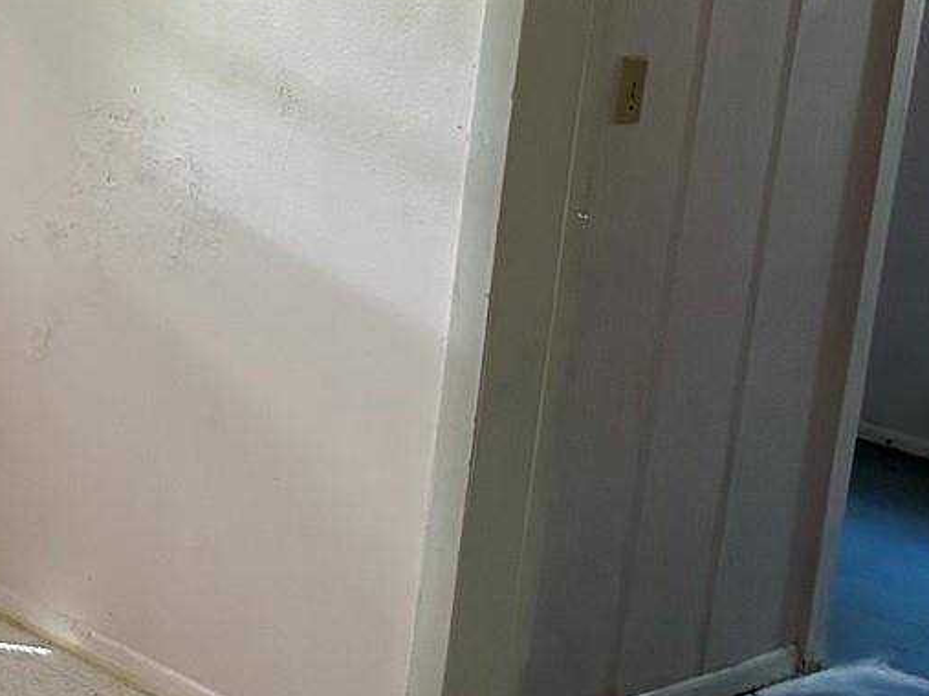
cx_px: -284
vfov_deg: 17.5
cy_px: -5
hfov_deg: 21.5
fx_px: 2200
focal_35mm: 82
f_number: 1.5
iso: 250
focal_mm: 5.7
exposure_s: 1/60
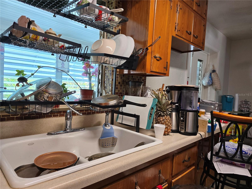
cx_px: 126
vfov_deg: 58.9
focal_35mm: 23
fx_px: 167
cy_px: 94
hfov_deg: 73.9
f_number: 1.7
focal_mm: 6.3
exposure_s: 1/120
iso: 125
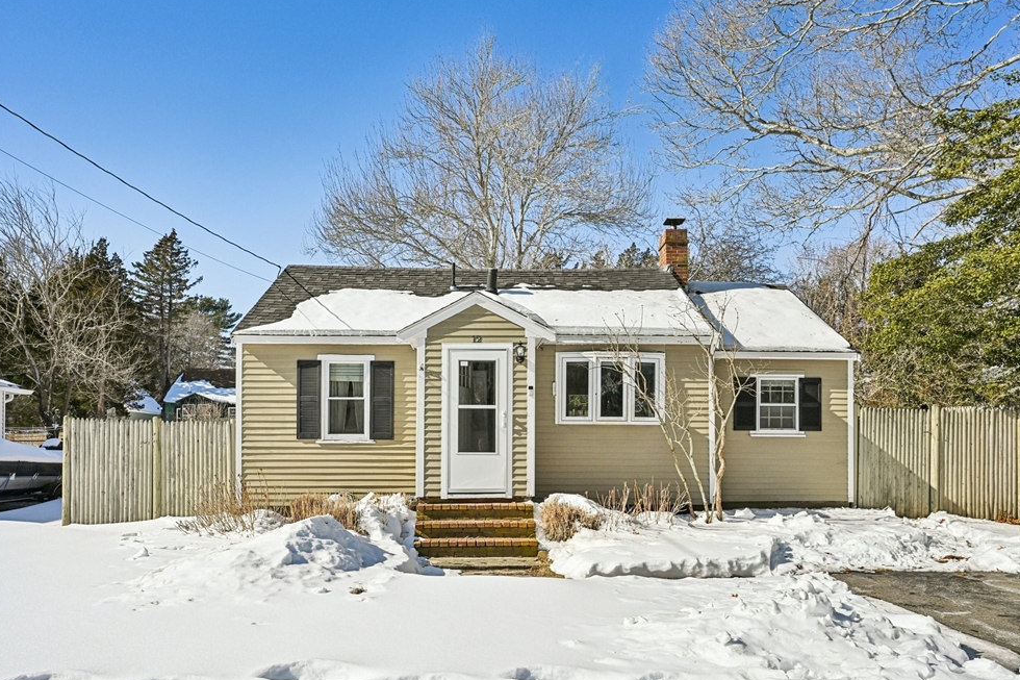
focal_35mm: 23
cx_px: 492
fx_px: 652
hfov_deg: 76.1
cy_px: 341
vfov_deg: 55.1
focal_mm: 22
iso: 400
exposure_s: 1/1600
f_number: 8
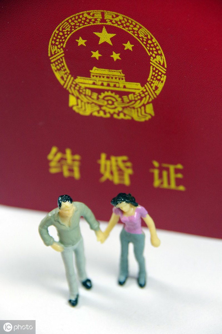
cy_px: 167
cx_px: 111
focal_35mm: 202
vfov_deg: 10.2
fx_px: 1870
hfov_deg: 6.8
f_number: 5.6
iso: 800
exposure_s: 1/100
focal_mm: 135
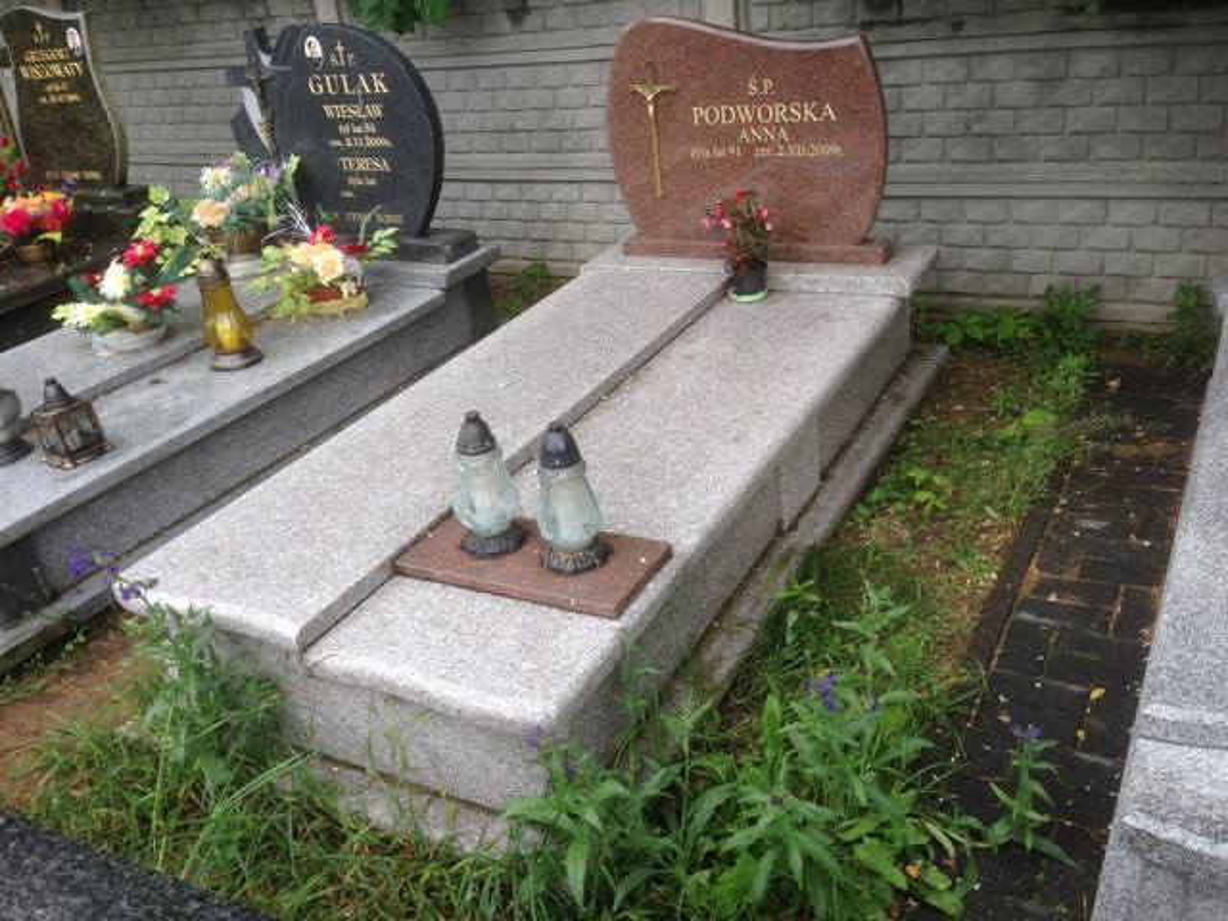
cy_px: 460
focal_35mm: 33
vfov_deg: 42.9
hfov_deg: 55.4
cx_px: 614
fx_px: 1171
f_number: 2.4
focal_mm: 4.12
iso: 50
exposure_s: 1/310
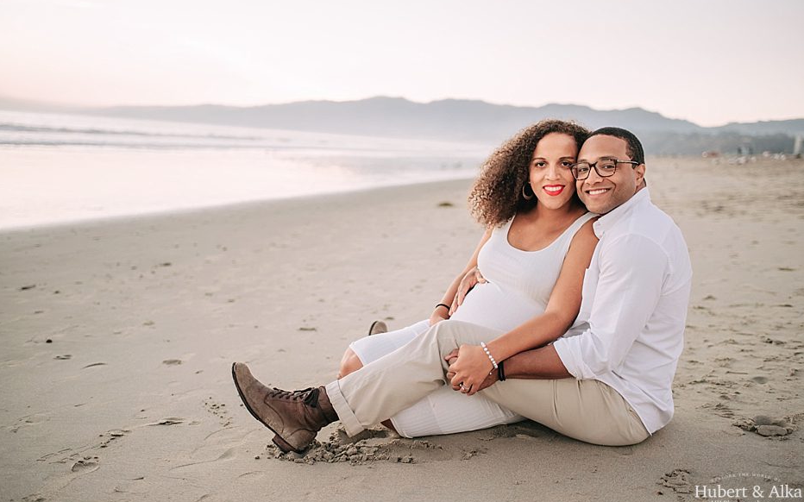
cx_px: 403
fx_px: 789
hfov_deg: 54.0
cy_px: 245
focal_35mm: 36
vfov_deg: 35.3
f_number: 1.8
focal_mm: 35
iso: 640
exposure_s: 1/500
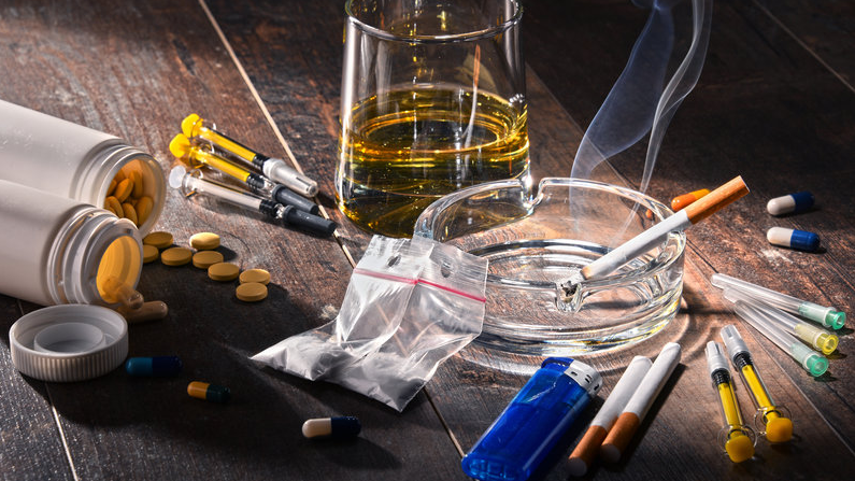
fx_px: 3219
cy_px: 224
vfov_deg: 8.5
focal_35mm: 142
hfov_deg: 15.1
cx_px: 427
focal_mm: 135
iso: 100
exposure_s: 1/125
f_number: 14
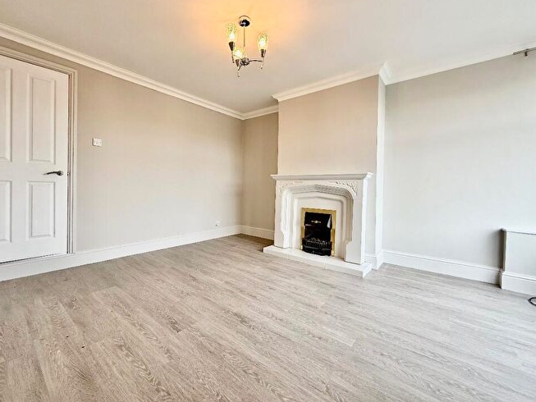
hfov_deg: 98.1
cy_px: 191
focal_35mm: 15
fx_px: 232
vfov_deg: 81.7
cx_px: 254
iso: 100
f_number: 2.2
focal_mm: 2.22
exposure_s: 1/99
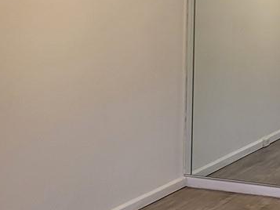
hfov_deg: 17.2
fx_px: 906
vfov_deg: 13.2
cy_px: 47
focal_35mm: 112
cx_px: 282
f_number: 1.8
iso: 160
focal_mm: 7
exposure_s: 1/60
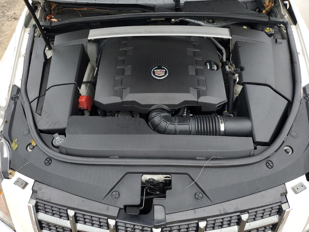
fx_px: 232
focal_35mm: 26
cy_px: 116
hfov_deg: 67.3
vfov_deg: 53.1
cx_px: 154
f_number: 1.5
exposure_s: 1/156
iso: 50
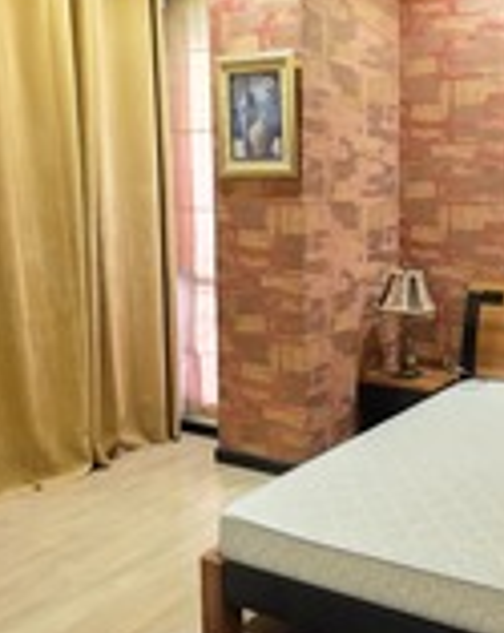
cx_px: 446
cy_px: 312
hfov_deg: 37.6
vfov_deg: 49.2
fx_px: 692
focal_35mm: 37
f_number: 1.9
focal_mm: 2.2
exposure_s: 1/25
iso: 1250
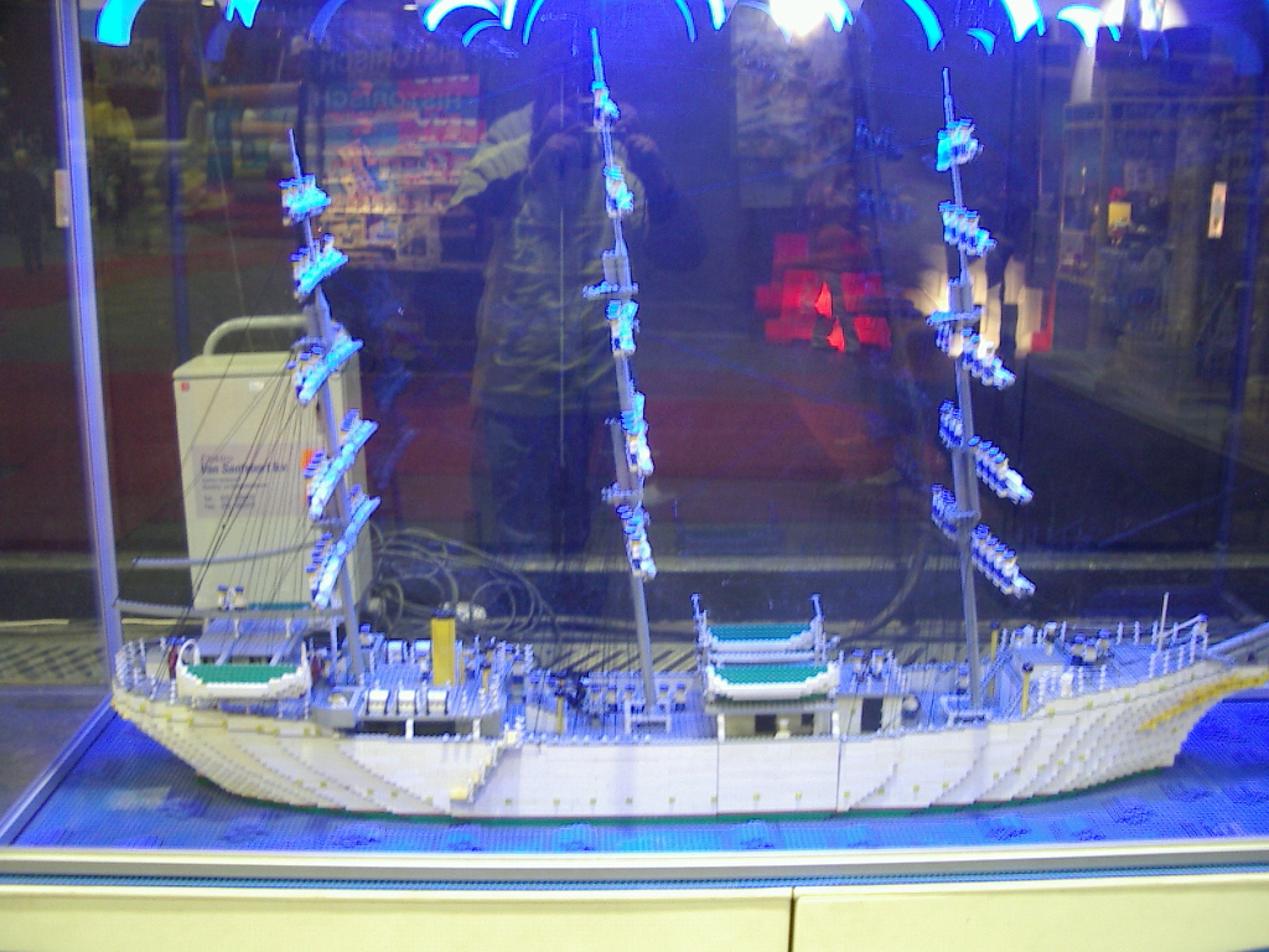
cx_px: 634
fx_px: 1393
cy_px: 476
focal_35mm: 38
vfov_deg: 37.7
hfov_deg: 49.0
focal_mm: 5.8
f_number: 2.6
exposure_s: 1/4
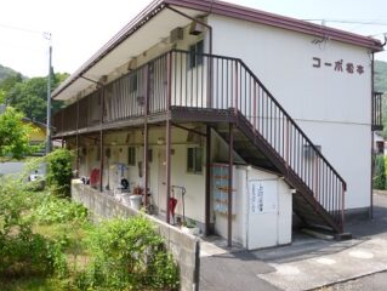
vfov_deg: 41.9
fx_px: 381
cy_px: 141
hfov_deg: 53.9
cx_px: 205
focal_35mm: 34
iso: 100
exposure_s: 1/400
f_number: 3.4
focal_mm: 5.6
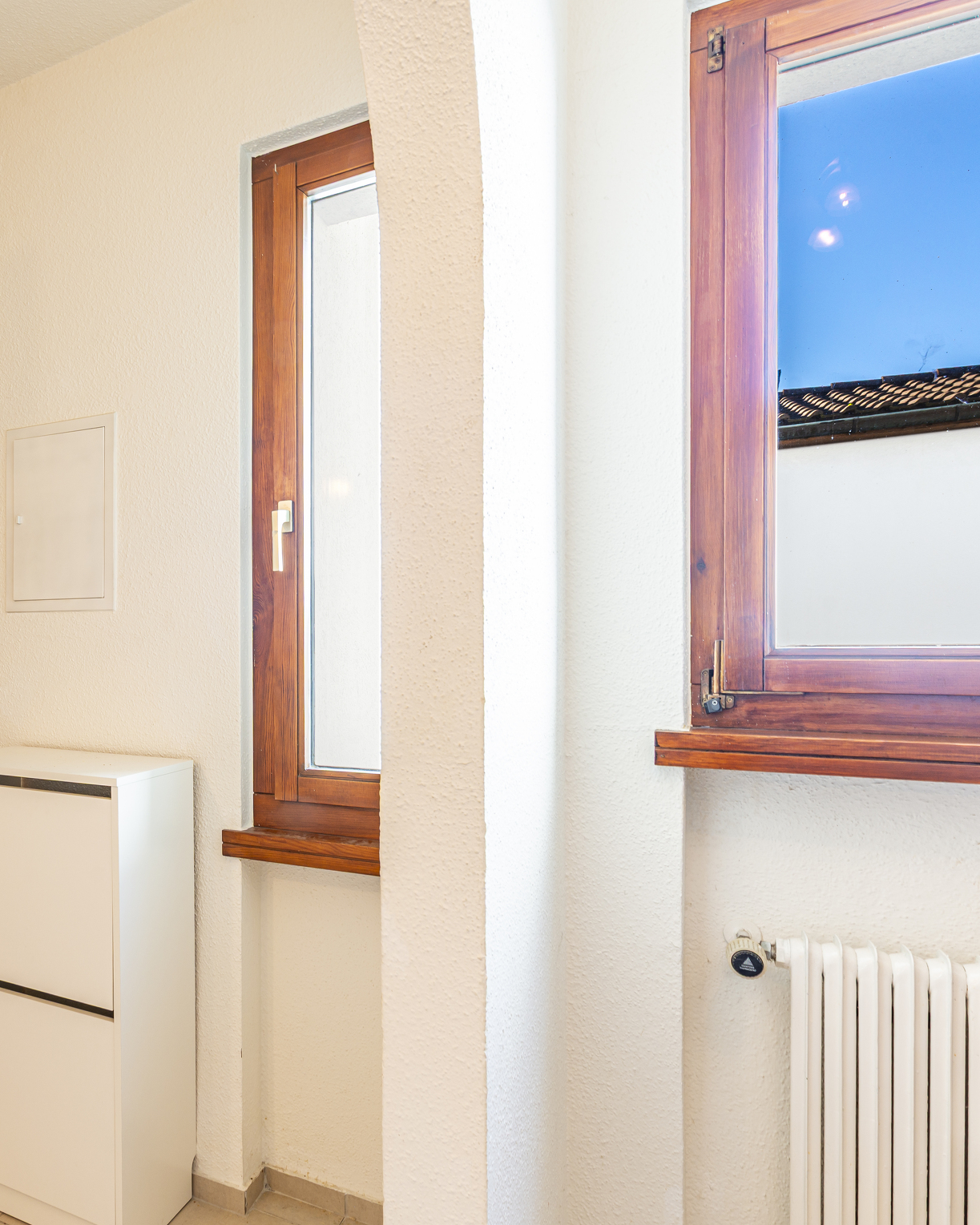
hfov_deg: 54.7
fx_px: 798
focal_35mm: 22
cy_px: 673
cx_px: 92
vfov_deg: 74.8
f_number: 9
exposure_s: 1/1.67
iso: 100
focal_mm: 14
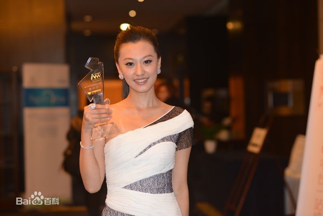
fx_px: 763
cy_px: 108
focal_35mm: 85
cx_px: 162
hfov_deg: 23.9
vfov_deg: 16.1
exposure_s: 1/60
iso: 800
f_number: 2.8
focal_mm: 85
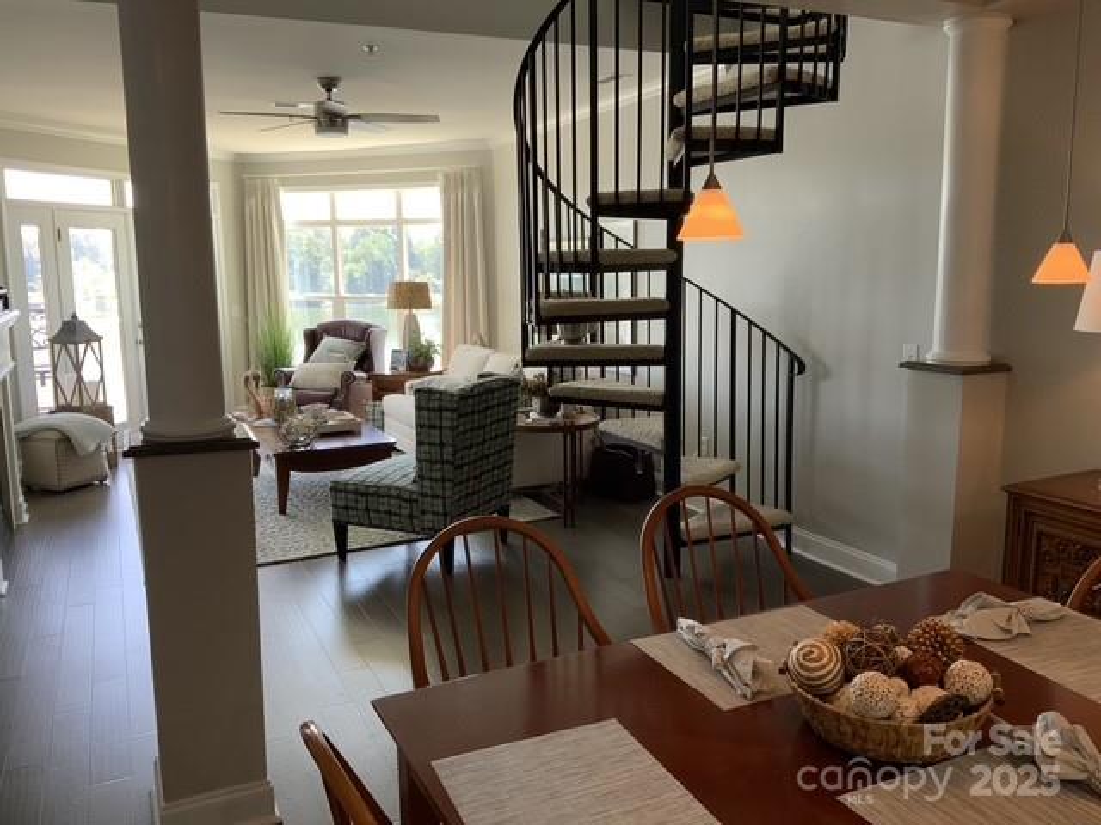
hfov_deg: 61.7
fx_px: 922
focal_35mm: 29
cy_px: 412
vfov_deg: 48.2
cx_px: 550
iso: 64
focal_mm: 3
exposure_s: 1/120
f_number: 1.8
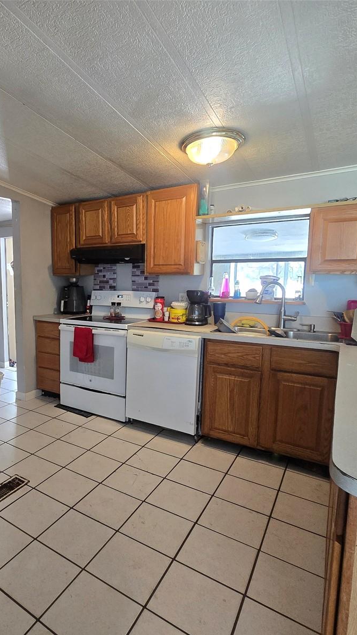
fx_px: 320
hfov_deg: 53.9
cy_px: 319
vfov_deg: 89.6
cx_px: 65
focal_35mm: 19
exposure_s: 1/60
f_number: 2.2
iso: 500
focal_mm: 2.2
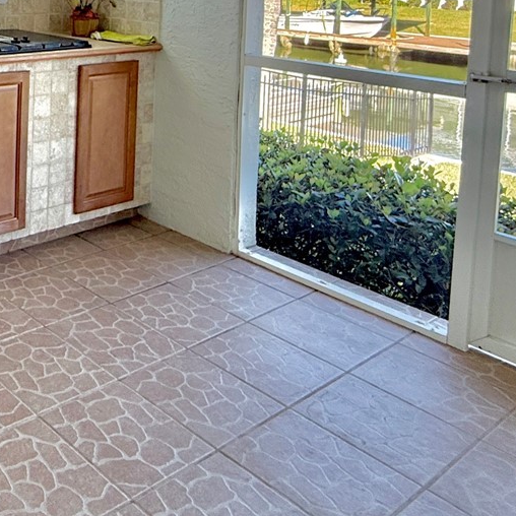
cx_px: -86
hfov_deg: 35.0
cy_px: -11
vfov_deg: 37.7
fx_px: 658
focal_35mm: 39
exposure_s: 1/189
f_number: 2.2
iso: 64
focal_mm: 2.22
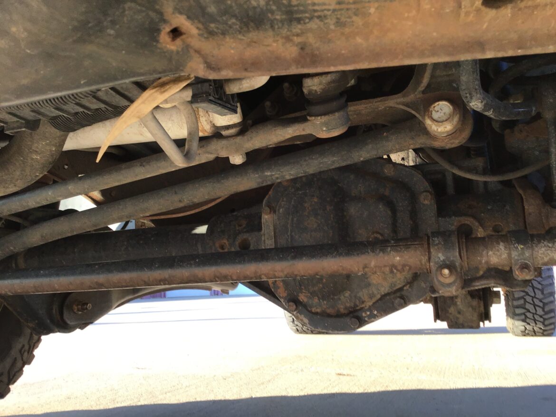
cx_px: 278
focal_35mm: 31
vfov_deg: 45.5
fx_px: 498
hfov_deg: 58.3
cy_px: 208
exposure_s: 1/120
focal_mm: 3.3
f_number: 2.4
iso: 32
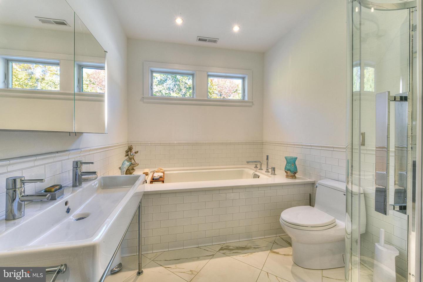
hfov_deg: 100.4
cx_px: 212
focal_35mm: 15
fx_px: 176
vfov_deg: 77.3
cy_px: 141
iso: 100
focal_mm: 15
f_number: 22
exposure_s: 1/1.67
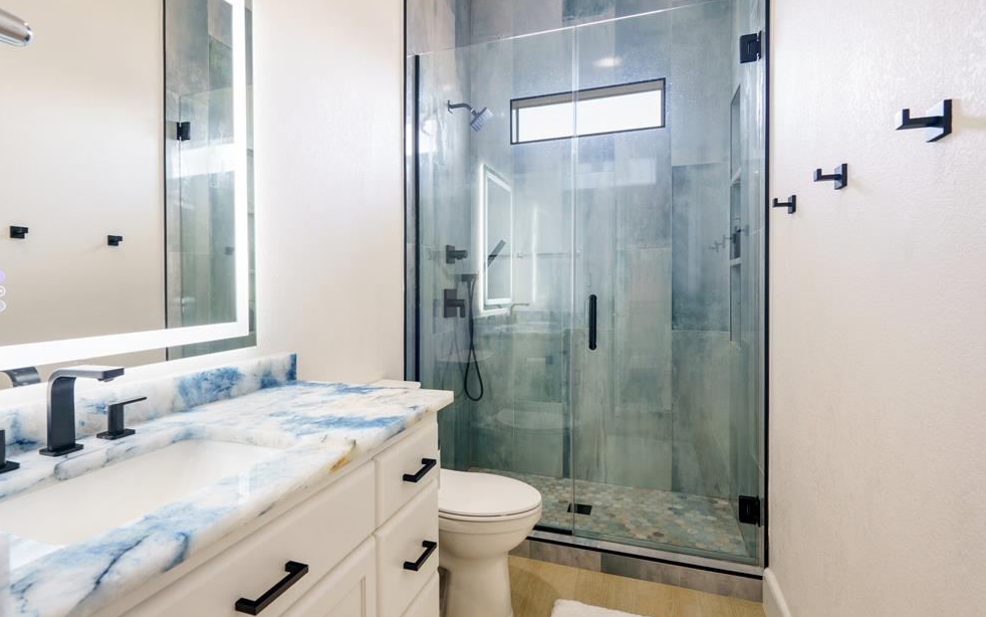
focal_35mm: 17
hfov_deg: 94.3
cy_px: 305
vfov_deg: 68.0
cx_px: 479
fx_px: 457
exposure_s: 1/5
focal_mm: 16
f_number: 6.3
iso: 250
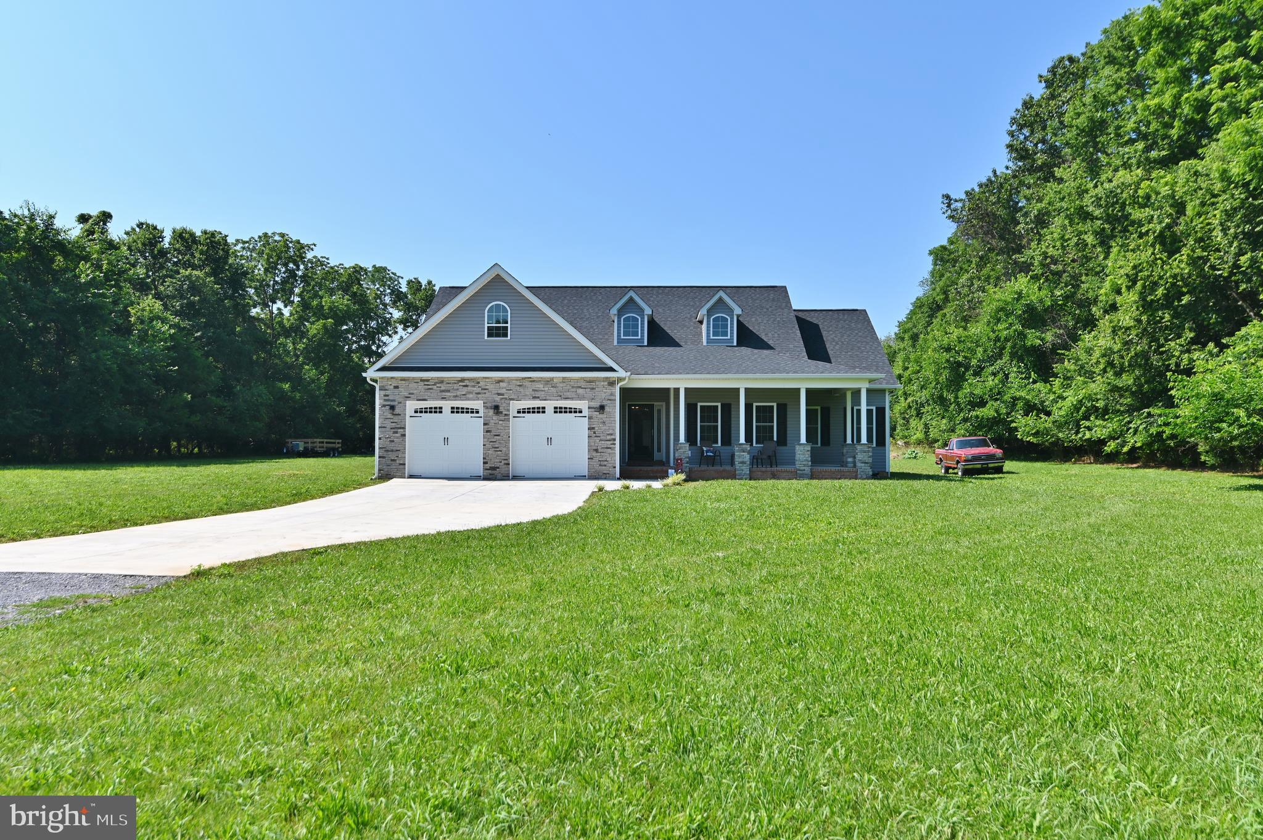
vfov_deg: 49.5
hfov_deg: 69.4
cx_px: 632
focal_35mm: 26
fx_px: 911
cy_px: 420
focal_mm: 26
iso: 100
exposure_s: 1/400
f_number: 7.1
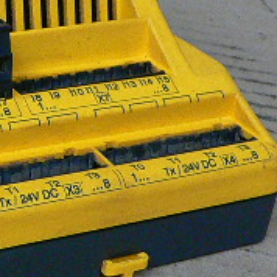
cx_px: -117
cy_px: 84
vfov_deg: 15.6
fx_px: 1005
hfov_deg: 14.8
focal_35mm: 111
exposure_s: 1/25
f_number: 2.8
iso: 200
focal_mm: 4.6
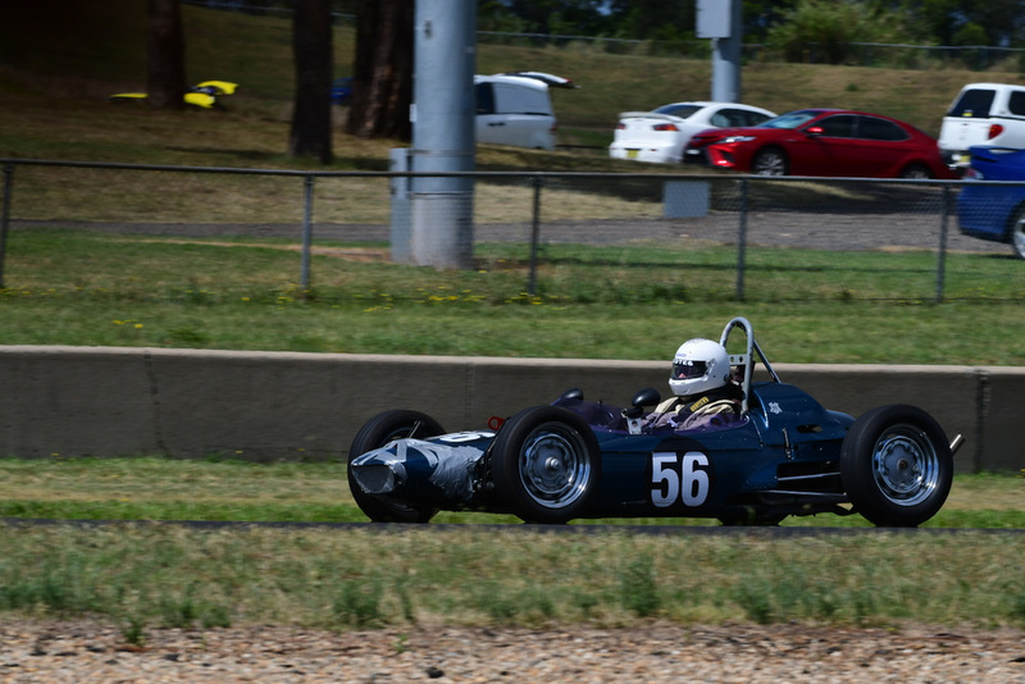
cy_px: 342
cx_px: 512
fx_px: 8544
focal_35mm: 300
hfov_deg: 6.9
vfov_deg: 4.6
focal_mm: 200
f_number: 13
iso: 250
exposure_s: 1/640
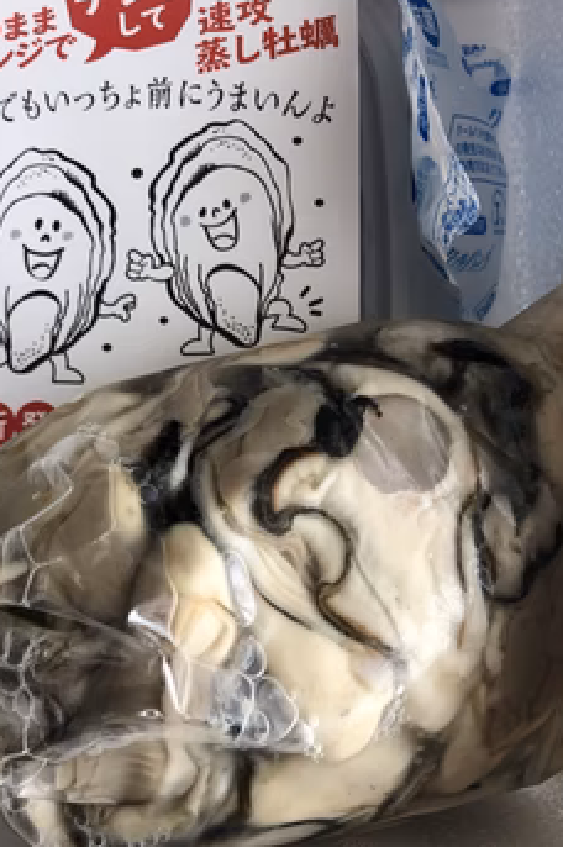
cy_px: 412
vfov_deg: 55.8
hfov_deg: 38.4
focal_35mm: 34
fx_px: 799
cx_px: 195
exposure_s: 1/120
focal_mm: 3.99
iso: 50
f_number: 1.8
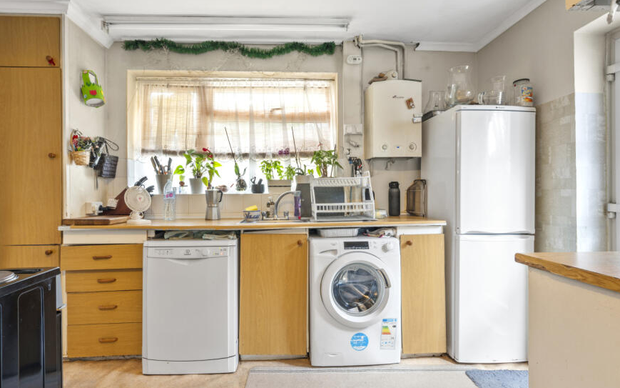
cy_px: 195
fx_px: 304
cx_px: 290
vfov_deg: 65.0
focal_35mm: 18
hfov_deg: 91.0
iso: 200
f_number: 16
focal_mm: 15
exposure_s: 13
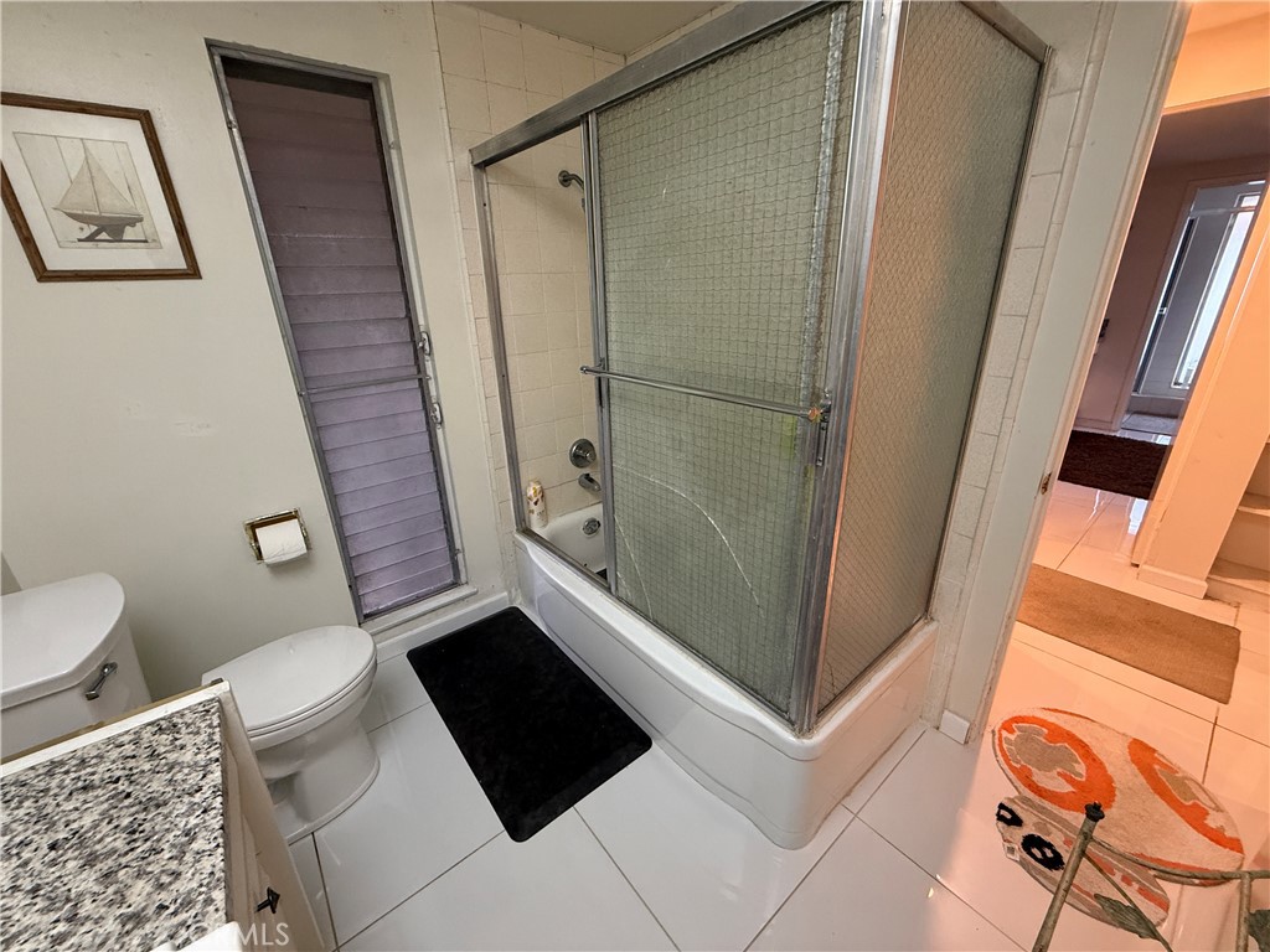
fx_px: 514
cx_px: 635
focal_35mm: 14
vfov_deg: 85.7
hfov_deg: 102.1
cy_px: 476
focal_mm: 2.22
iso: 400
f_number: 2.2
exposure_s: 1/60
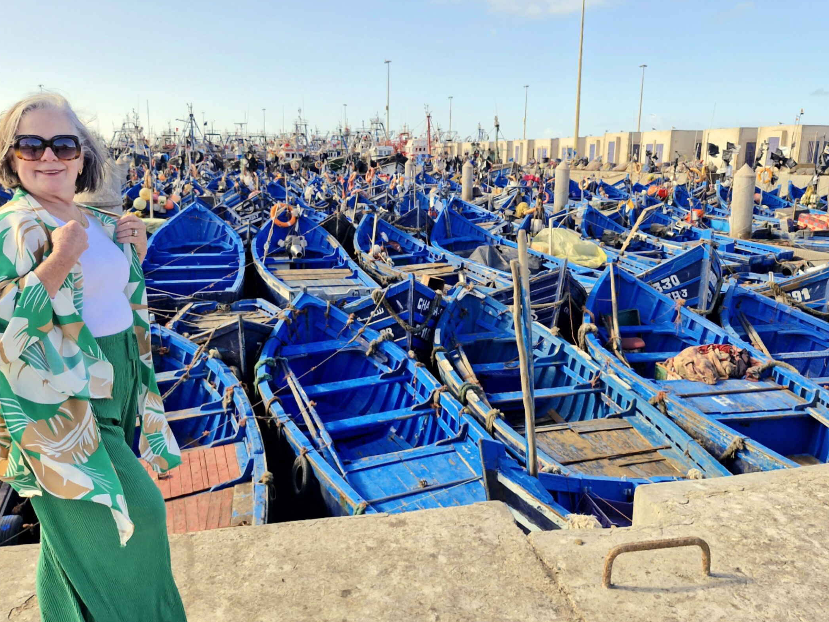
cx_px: 405
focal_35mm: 28
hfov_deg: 63.4
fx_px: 671
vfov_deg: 49.7
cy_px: 337
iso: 50
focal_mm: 5.54
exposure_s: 1/833
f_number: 1.8
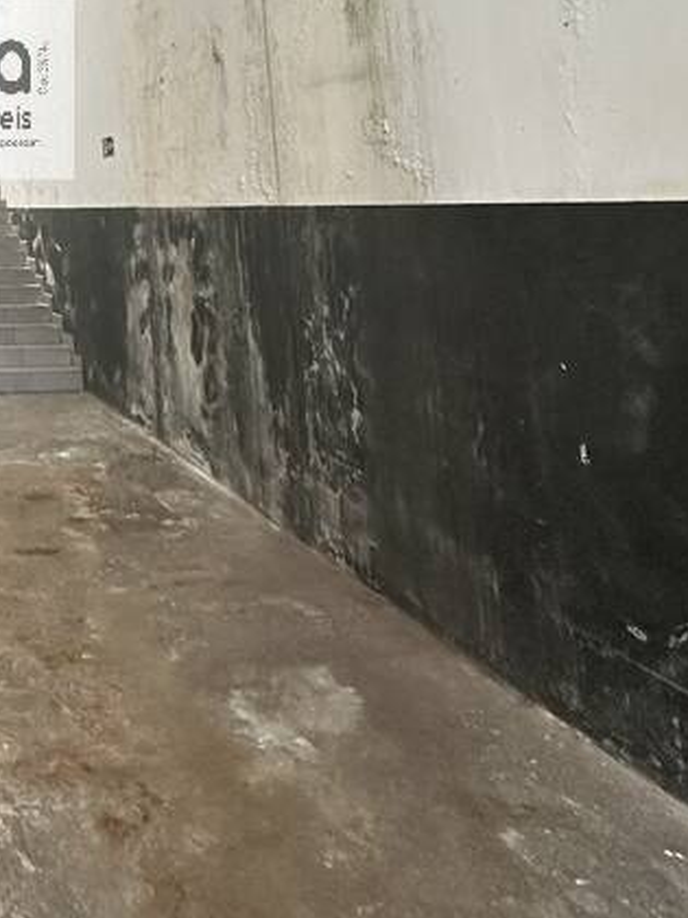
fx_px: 954
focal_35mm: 36
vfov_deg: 46.3
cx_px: -146
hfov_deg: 32.5
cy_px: 90
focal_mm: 2.22
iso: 250
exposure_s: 1/120
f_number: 2.2
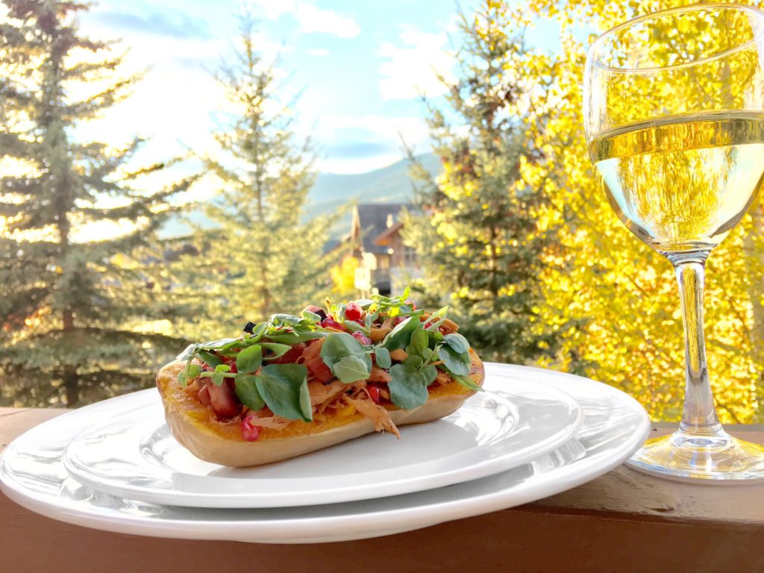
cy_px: 286
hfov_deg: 61.7
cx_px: 382
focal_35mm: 29
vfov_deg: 48.2
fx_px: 640
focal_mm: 4.15
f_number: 2.2
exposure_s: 1/120
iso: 40
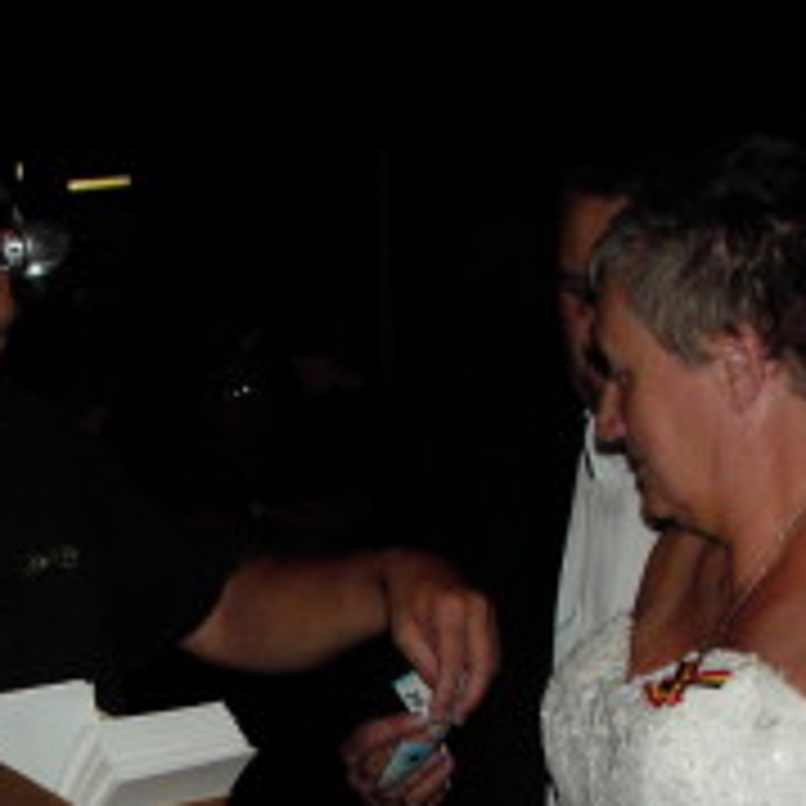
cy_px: 635
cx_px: 158
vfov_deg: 16.9
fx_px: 2687
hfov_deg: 16.9
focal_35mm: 102
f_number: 2.8
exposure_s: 1/51
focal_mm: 6.6
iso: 200
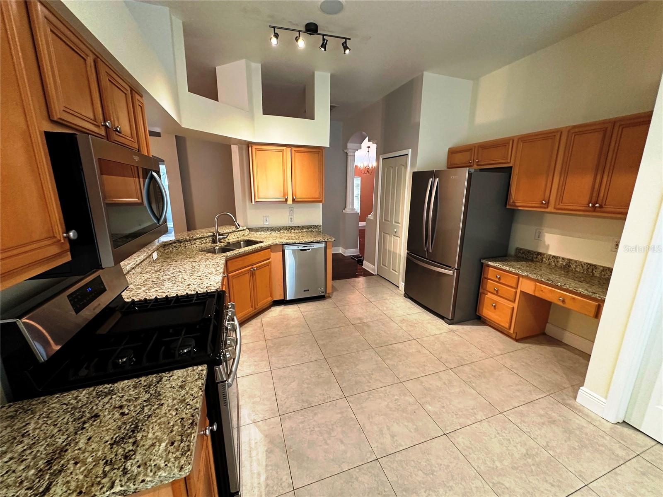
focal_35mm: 14
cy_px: 248
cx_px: 332
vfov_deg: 85.7
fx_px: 268
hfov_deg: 102.1
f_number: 2.2
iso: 400
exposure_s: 1/60
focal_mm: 2.22
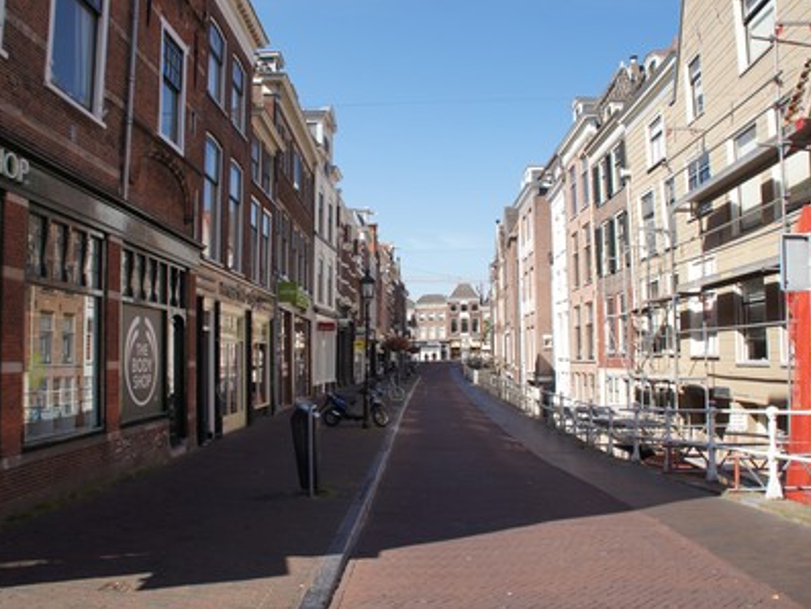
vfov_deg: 46.8
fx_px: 703
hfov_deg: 59.9
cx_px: 390
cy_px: 306
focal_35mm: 30
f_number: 7.1
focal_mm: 18
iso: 100
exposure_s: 1/200
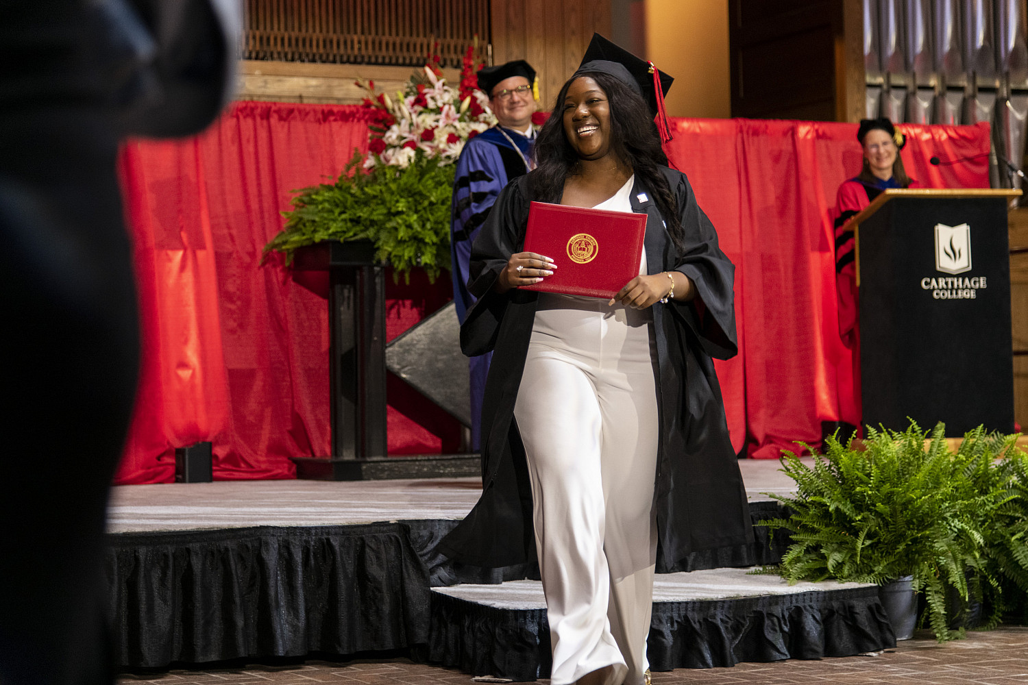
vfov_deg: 17.5
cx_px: 514
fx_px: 2227
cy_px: 342
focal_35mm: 78
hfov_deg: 26.0
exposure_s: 1/160
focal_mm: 78
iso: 1600
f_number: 4
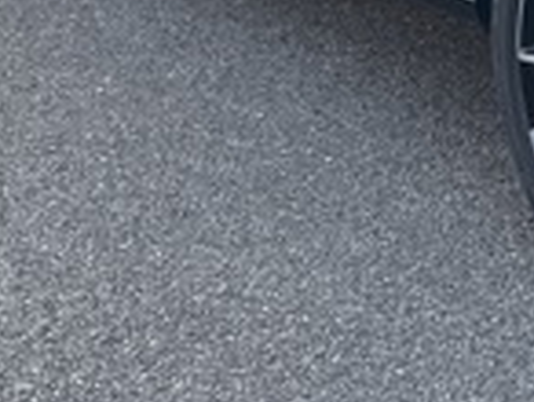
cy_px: -555
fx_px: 2194
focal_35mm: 142
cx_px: 768
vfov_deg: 9.4
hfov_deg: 13.2
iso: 50
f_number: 1.6
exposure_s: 1/510
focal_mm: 5.1
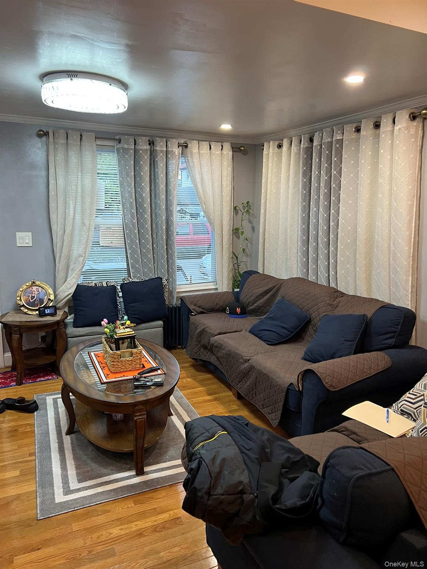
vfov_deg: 67.3
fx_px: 428
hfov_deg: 53.1
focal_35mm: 26
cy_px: 284
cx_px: 214
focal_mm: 5.7
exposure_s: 1/60
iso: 125
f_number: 1.5
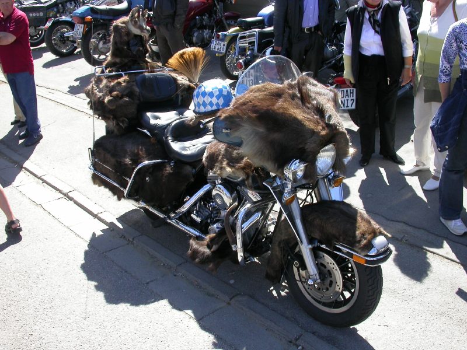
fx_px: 513
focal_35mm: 38
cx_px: 234
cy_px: 175
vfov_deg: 37.7
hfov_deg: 49.0
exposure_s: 1/165
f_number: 5.3
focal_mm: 7.85
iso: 100
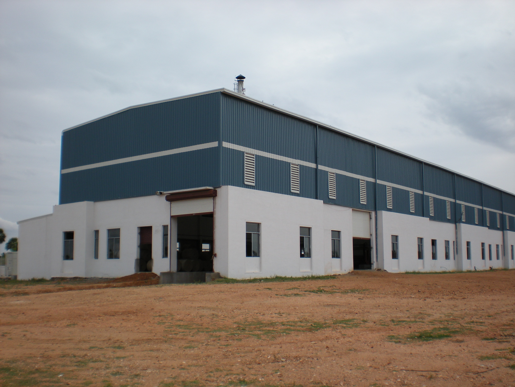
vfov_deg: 37.7
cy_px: 194
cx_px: 258
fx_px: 565
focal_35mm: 38
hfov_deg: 49.0
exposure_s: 1/750
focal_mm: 6.3
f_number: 4.6
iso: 64
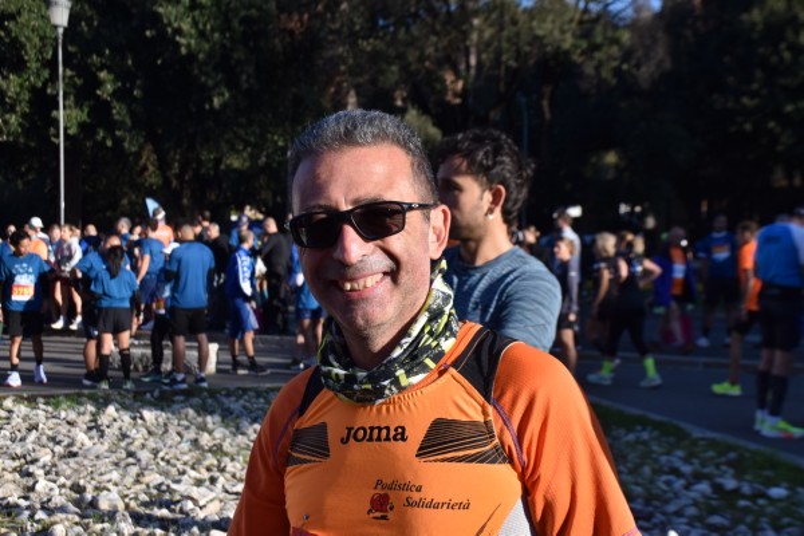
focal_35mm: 63
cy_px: 268
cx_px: 402
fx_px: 1407
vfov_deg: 21.6
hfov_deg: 31.9
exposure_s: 1/800
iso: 320
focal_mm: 42
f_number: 9
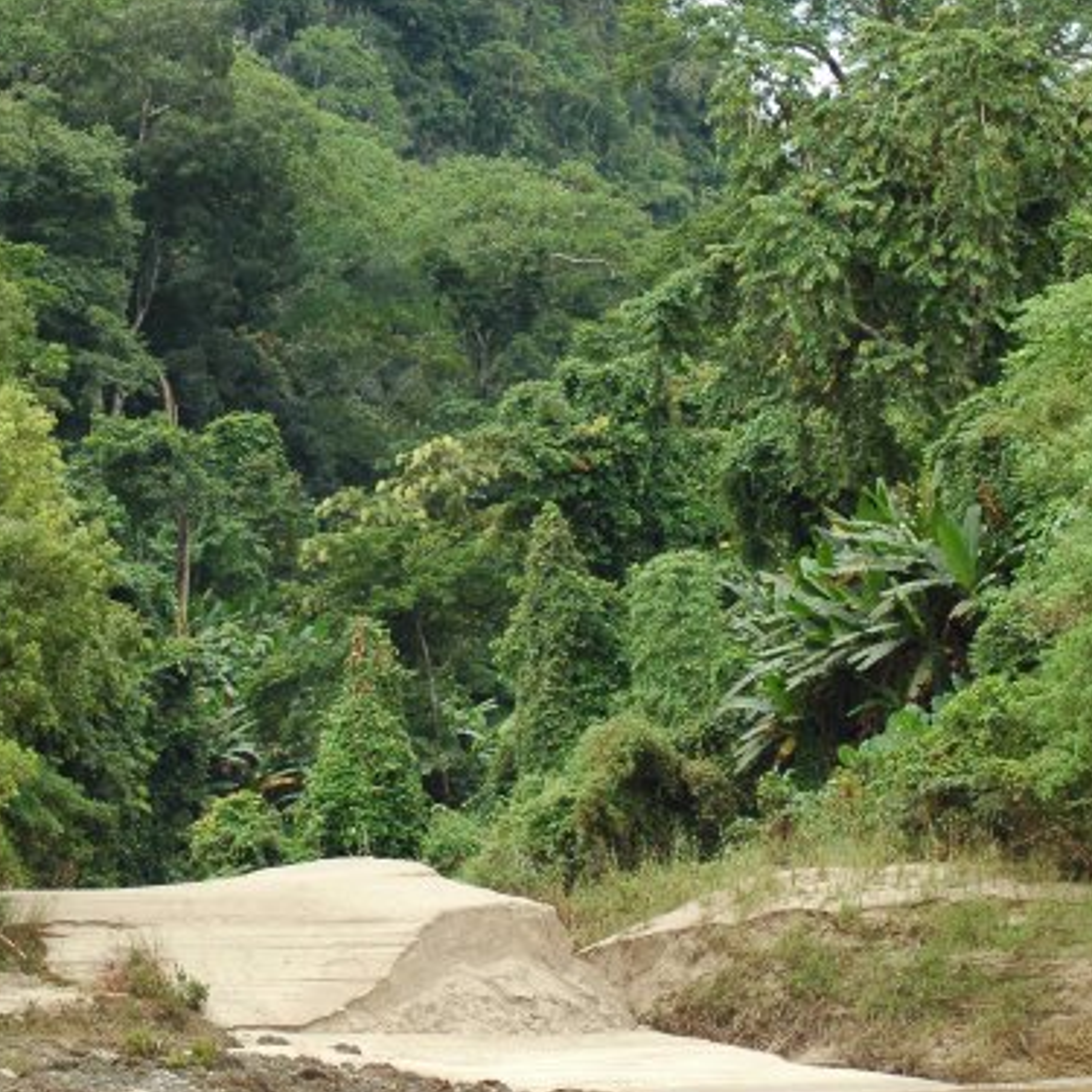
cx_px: 256
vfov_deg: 9.2
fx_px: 6817
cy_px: 472
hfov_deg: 9.1
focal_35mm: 191
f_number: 5
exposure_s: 1/160
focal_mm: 78
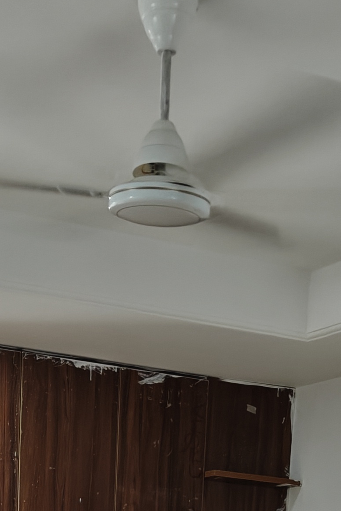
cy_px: 839
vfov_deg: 19.2
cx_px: 120
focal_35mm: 88
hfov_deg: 15.5
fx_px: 1250
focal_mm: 5.59
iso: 160
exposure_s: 1/100
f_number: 1.8
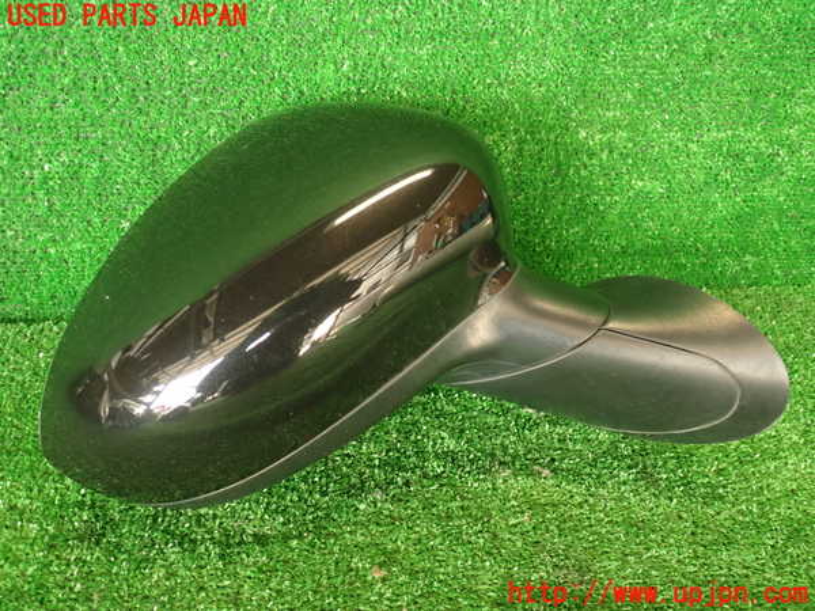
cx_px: 408
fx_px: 753
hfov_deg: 56.8
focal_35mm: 32
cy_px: 306
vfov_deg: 44.2
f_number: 2.4
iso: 200
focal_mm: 5.79
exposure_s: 1/30
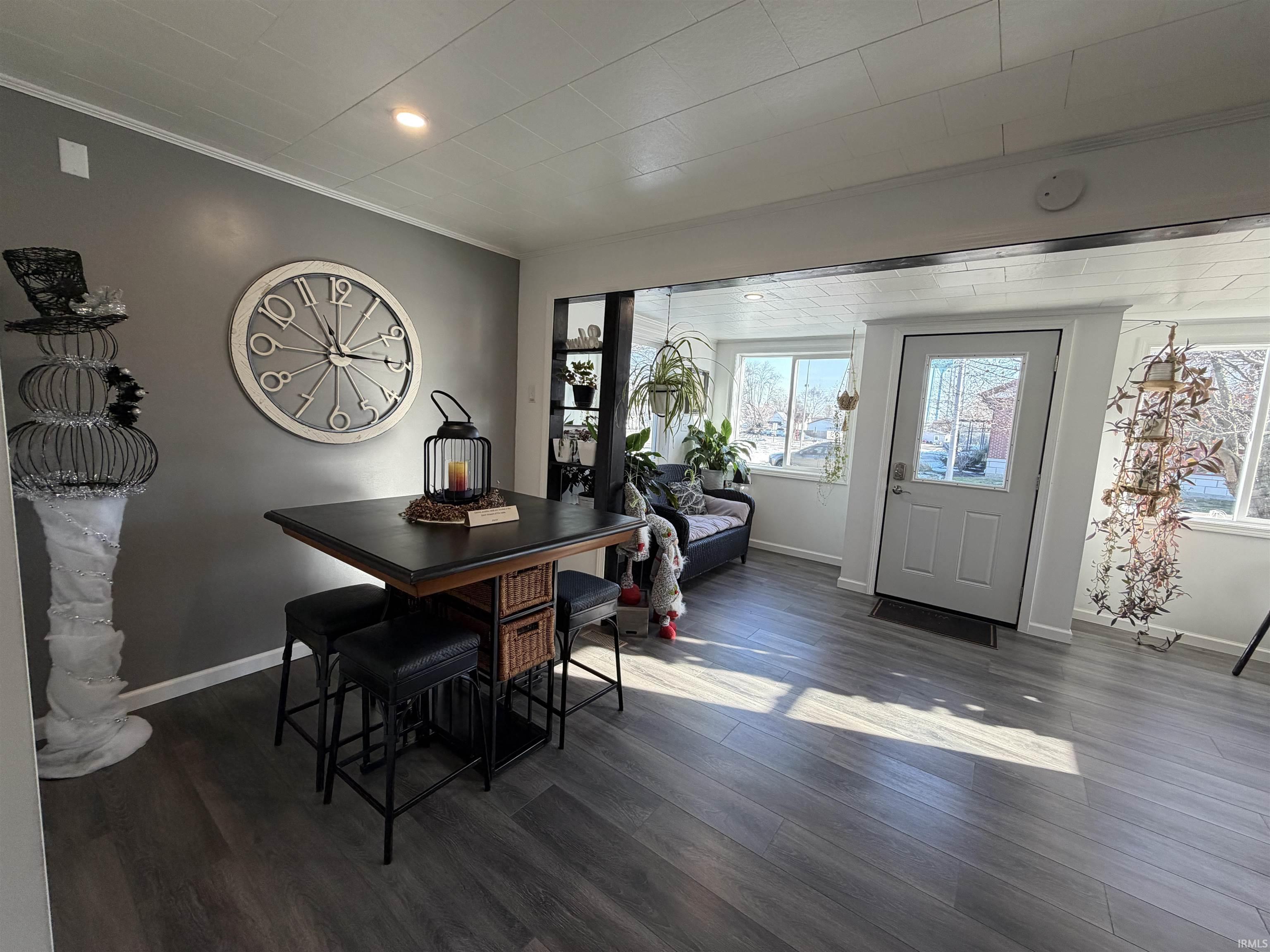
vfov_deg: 85.7
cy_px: 476
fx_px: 514
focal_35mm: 14
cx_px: 635
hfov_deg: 102.1
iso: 125
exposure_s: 1/120
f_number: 2.2
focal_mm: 2.22
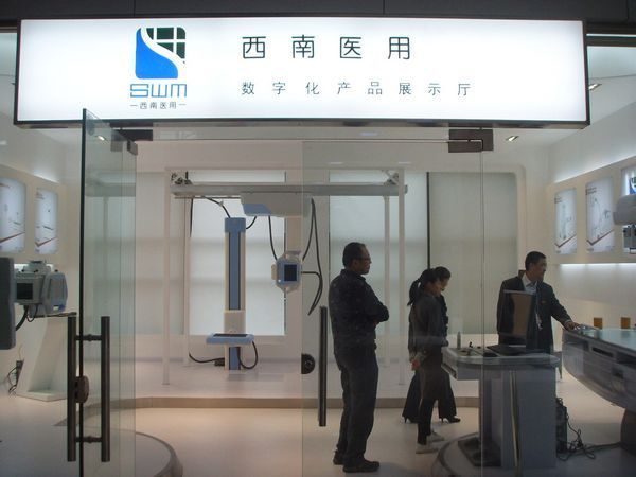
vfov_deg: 36.8
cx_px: 318
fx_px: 717
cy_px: 238
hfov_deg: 47.9
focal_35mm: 39
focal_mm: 6.6
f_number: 3.5
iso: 100
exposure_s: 1/90
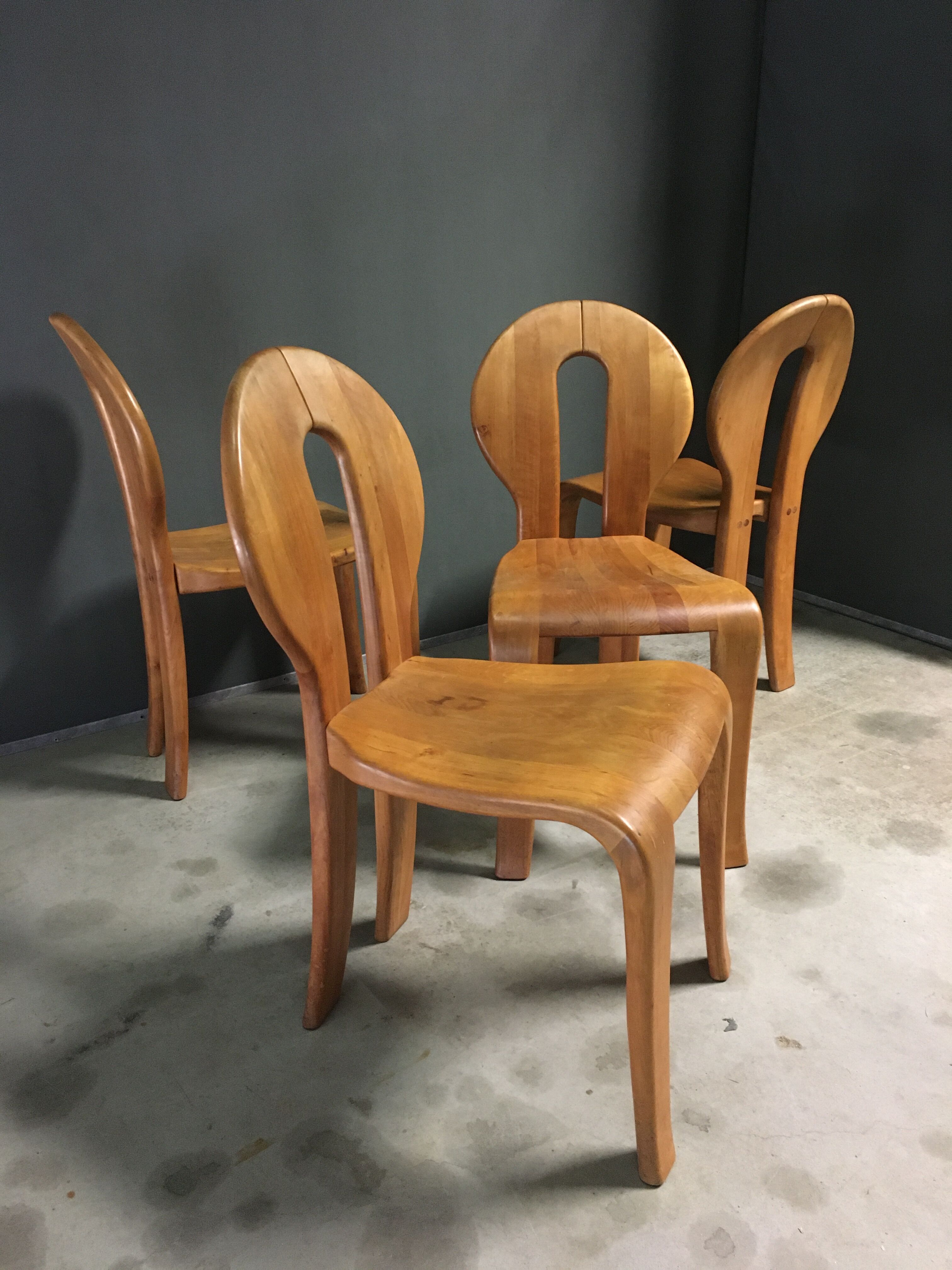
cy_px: 635
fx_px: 1063
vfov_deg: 61.7
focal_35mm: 29
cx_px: 476
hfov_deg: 48.2
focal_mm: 4.15
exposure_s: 1/17
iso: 400
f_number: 2.2
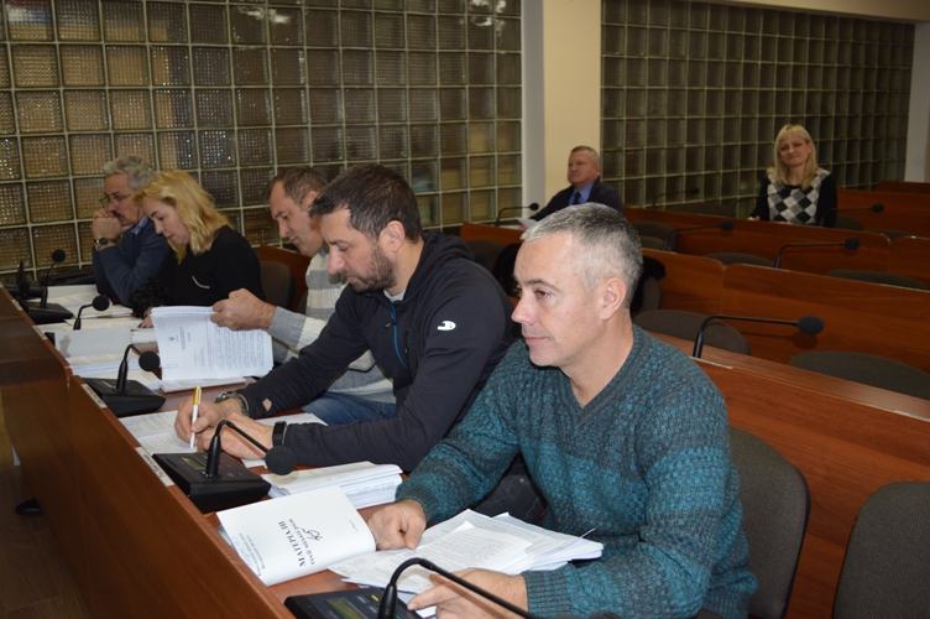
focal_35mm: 33
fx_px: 852
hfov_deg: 57.3
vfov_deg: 39.9
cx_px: 465
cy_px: 310
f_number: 4
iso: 400
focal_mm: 22
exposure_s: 1/80
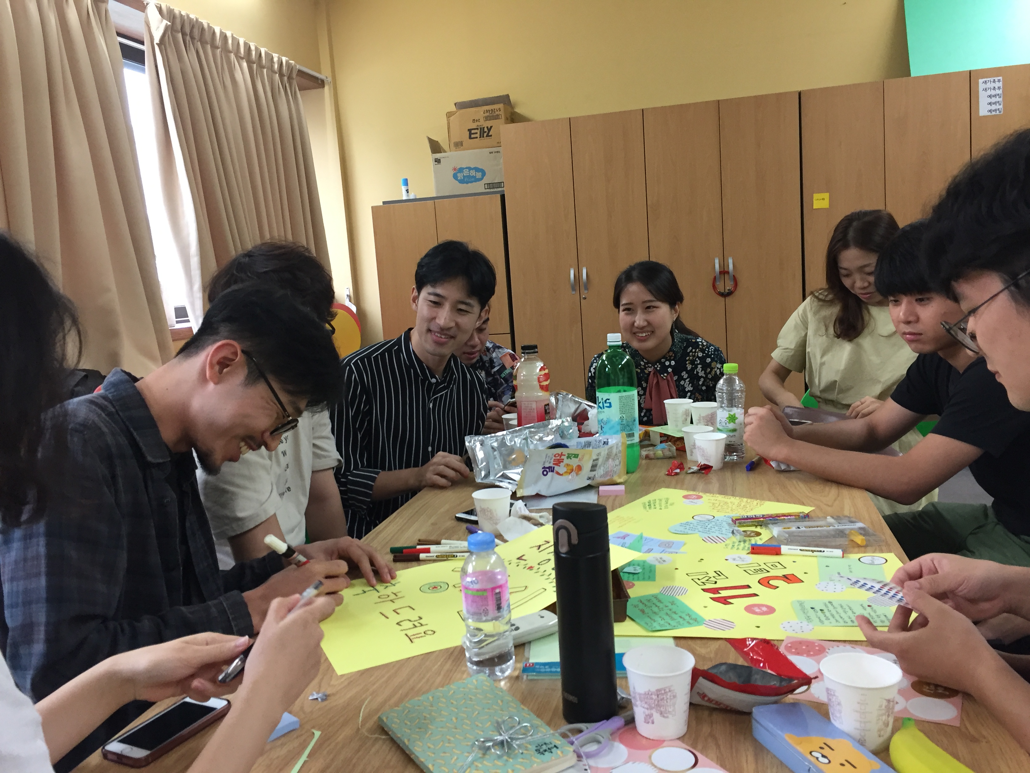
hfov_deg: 61.7
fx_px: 863
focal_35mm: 29
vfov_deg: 48.2
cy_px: 386
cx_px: 515
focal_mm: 4.15
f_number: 2.2
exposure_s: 1/30
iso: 125
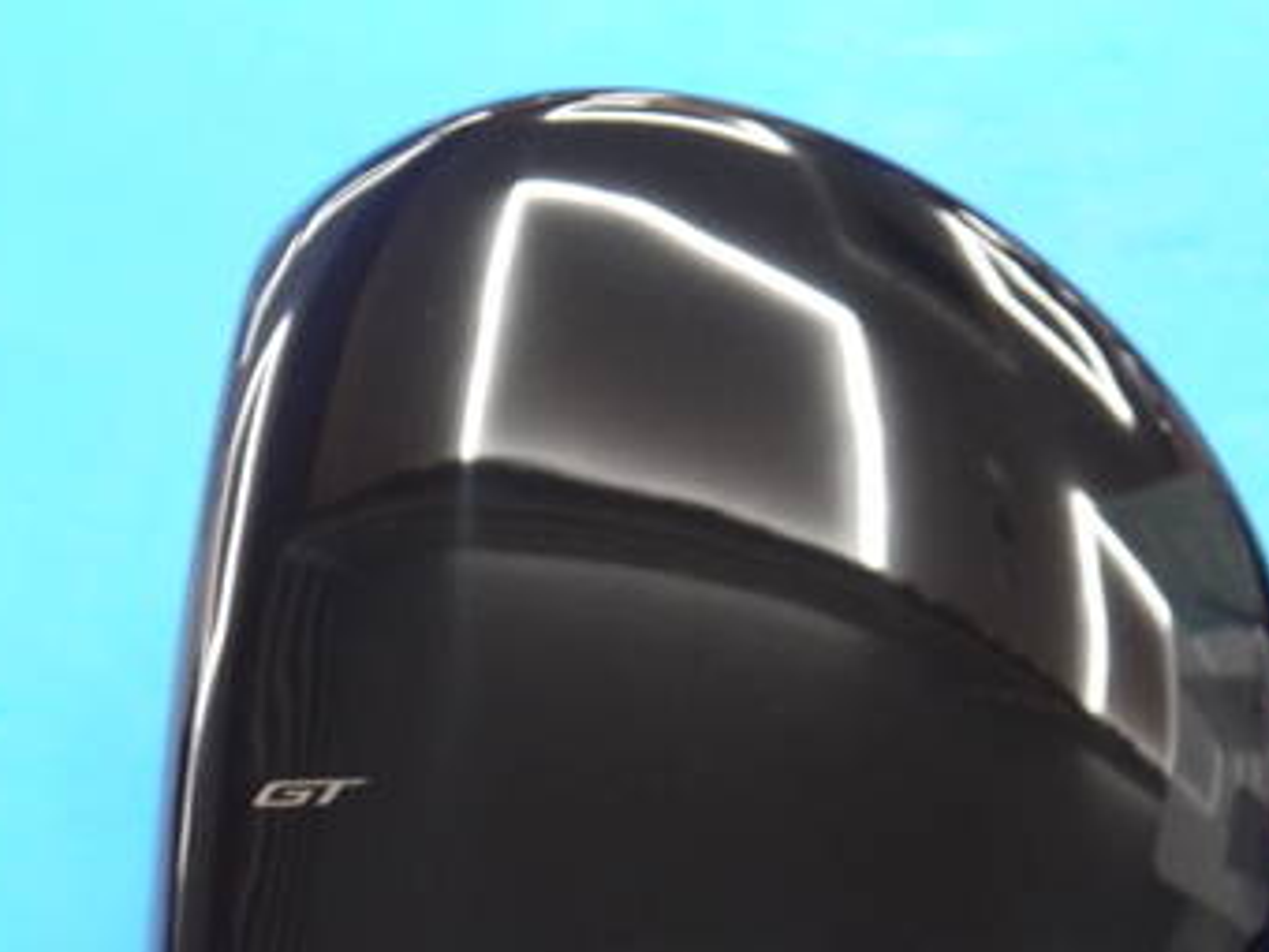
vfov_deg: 9.4
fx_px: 5792
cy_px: 773
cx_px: 605
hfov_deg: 12.5
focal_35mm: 158
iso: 800
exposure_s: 1/50
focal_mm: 42
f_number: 5.6
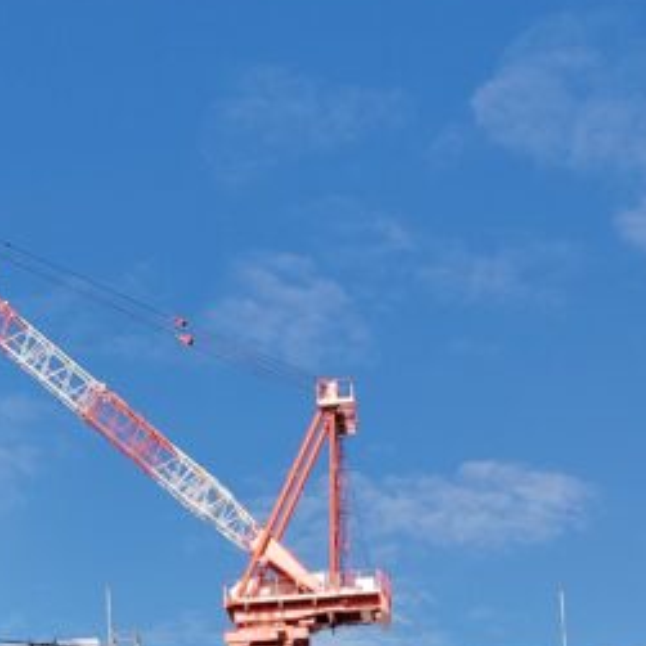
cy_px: 993
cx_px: 220
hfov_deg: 17.2
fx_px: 2132
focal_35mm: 101
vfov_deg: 15.7
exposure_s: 1/1105
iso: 50
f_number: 1.8
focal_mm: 4.22
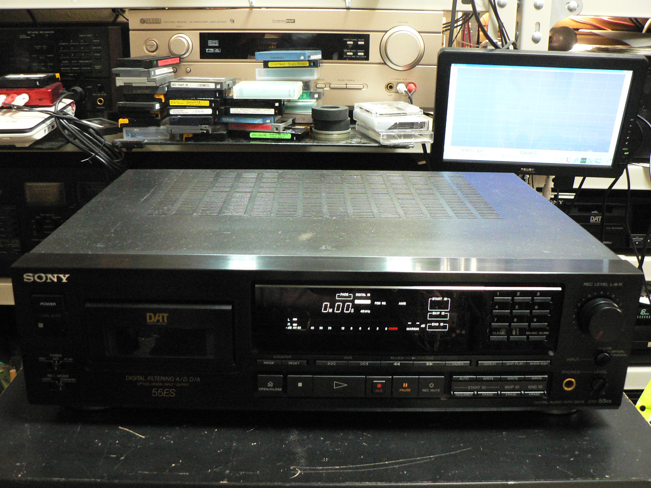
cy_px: 244
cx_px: 326
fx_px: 677
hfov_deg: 51.4
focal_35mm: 36
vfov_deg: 39.7
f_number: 2.8
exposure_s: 1/13
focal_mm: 6
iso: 400
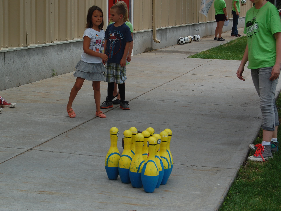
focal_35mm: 94
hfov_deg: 20.9
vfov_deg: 15.8
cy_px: 103
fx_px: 760
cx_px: 122
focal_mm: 55
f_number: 9
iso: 200
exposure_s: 1/320
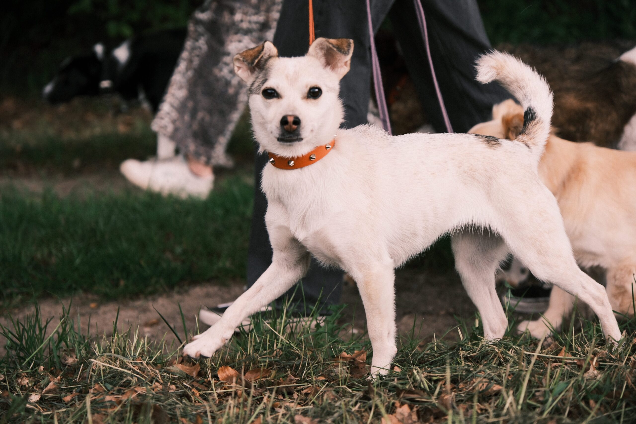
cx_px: 318
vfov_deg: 16.5
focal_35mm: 83
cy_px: 212
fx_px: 1466
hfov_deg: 24.5
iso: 640
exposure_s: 1/1250
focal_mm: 55
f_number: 2.8
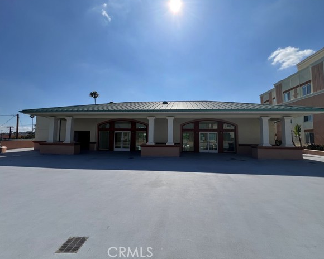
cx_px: 168
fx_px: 134
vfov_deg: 88.0
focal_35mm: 14
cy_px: 126
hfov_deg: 100.7
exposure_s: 1/2950
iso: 32
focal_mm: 1.57
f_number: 1.8
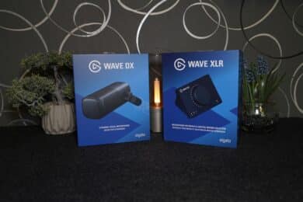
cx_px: 152
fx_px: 244
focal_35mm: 29
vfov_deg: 45.0
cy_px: 101
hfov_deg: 63.7
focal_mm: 29
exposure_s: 1/30
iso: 400
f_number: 5.6
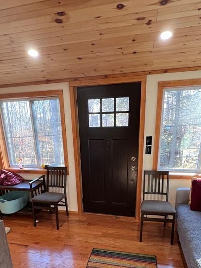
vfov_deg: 71.3
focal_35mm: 23
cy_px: 183
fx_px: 178
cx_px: 97
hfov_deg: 58.8
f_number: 1.8
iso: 160
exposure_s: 1/60
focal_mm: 1.57
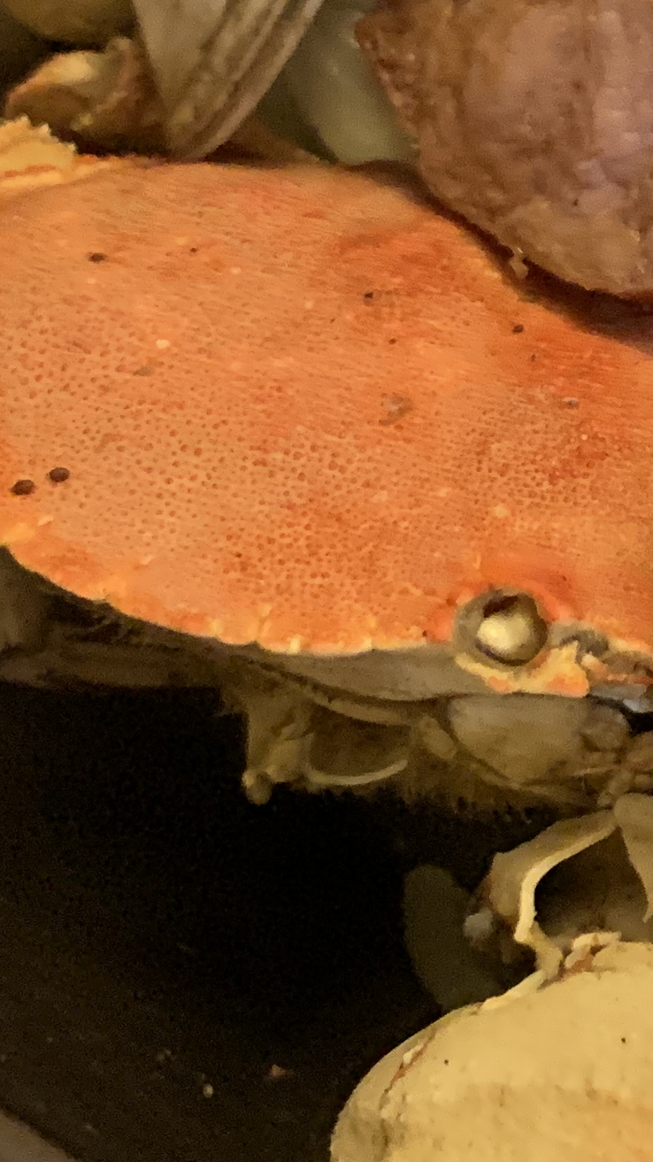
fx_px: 2680
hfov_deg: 12.4
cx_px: 1264
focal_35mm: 87
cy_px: 238
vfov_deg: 24.1
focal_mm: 4.25
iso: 640
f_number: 1.8
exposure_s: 1/30
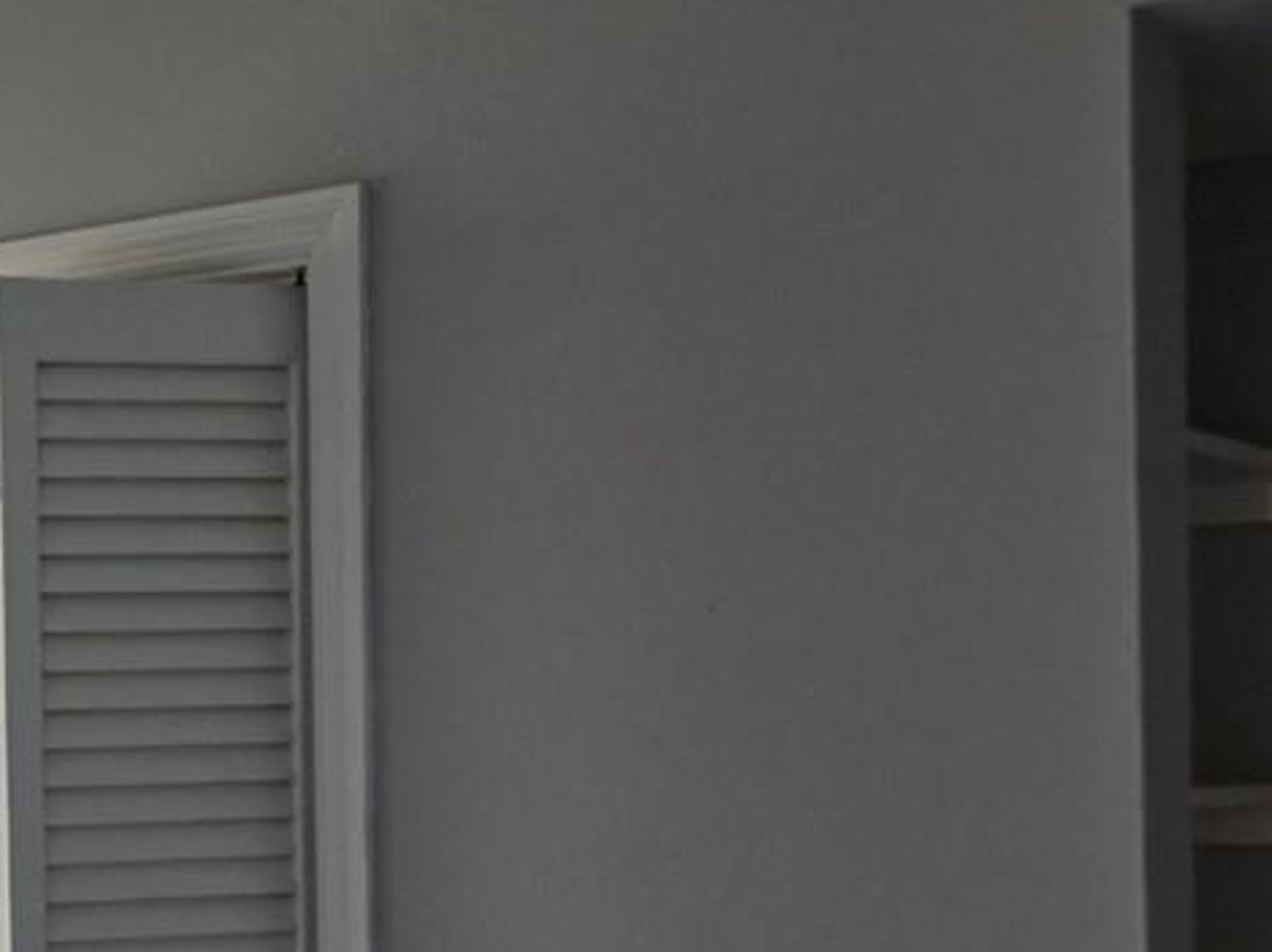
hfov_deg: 21.4
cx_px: -540
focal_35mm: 79
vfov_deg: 18.2
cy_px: 919
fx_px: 2901
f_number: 1.8
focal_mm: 5.4
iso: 32
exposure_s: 1/120
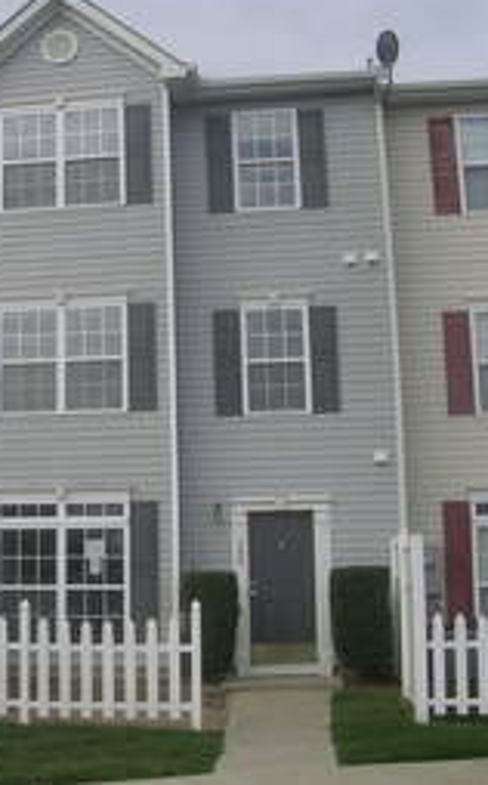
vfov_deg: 36.9
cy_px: 386
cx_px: -6
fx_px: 1174
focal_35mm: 55
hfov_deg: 22.5
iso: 50
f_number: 5.6
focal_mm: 5.8
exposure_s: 1/287
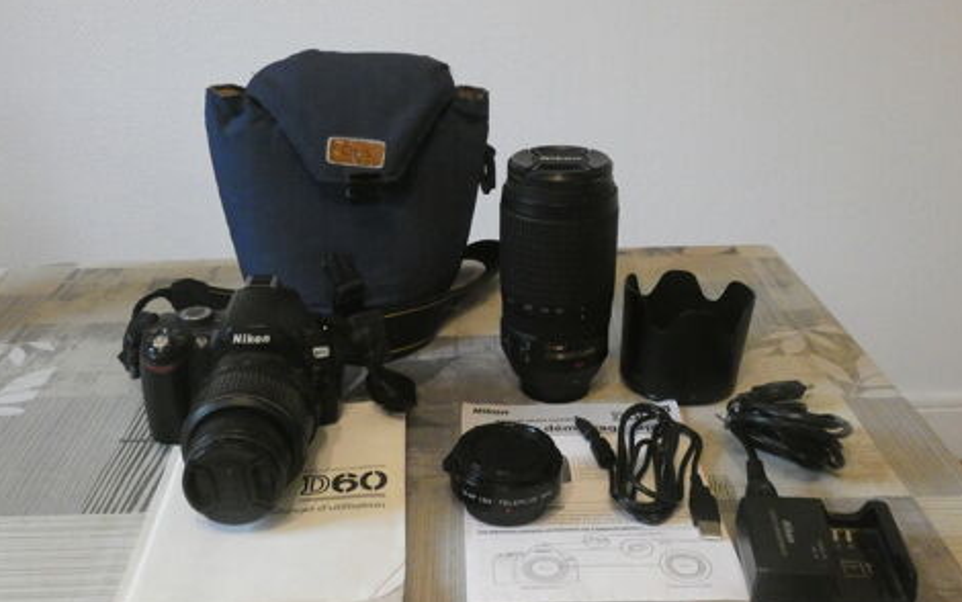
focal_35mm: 39
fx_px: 1023
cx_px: 483
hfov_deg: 50.4
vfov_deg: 32.8
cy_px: 309
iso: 1600
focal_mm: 6.5
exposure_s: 1/50
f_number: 3.5
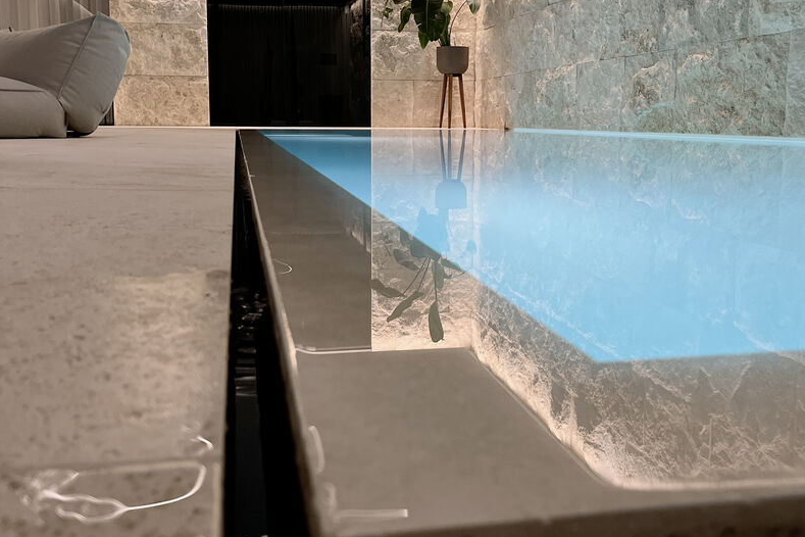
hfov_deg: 51.9
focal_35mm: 37
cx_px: 411
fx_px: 827
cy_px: 211
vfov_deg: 35.8
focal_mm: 5.1
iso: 200
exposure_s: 1/50
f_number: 1.6
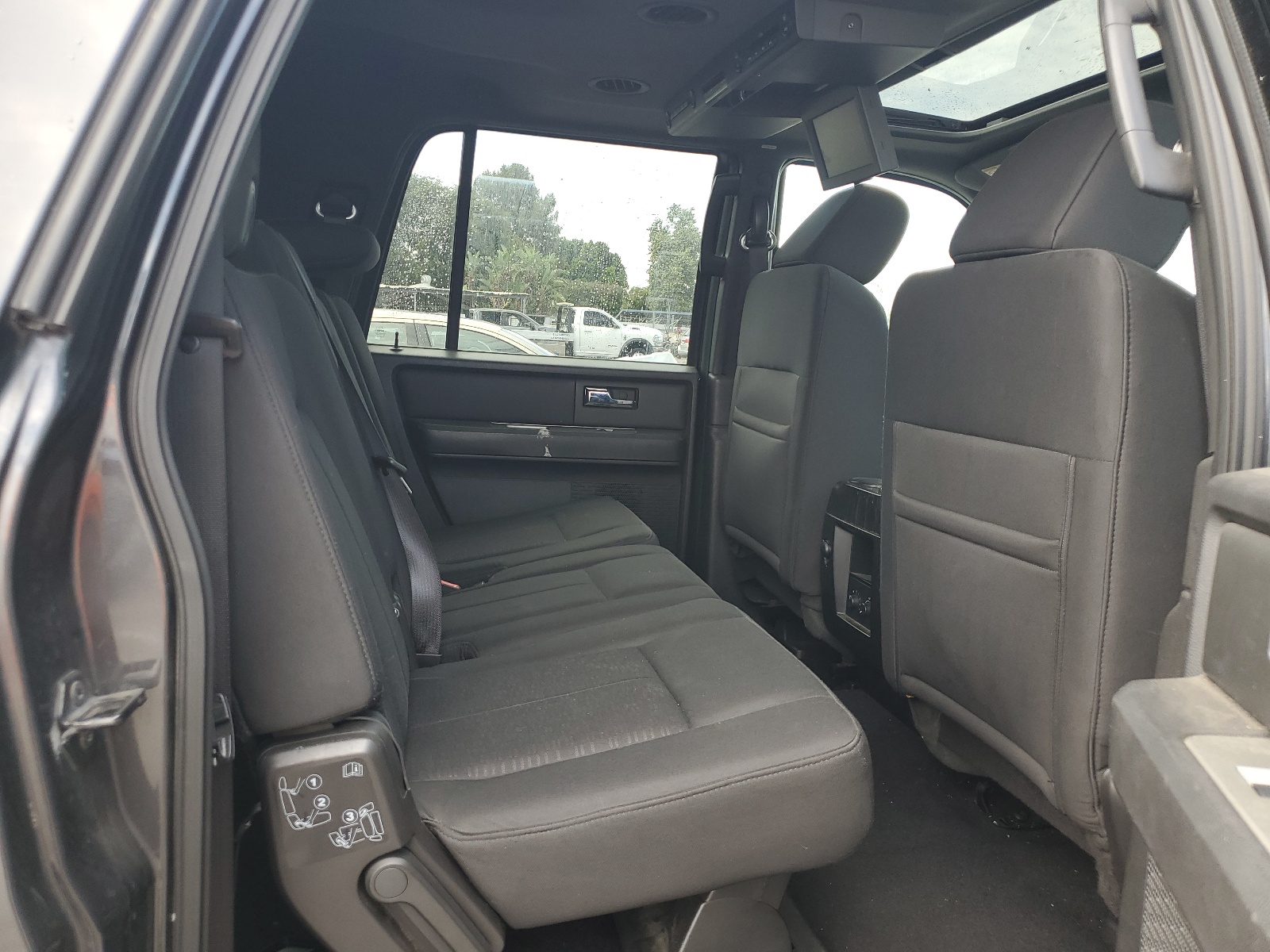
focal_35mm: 26
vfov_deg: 53.1
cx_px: 635
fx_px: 954
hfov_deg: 67.3
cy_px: 476
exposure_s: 1/130
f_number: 1.5
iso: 50
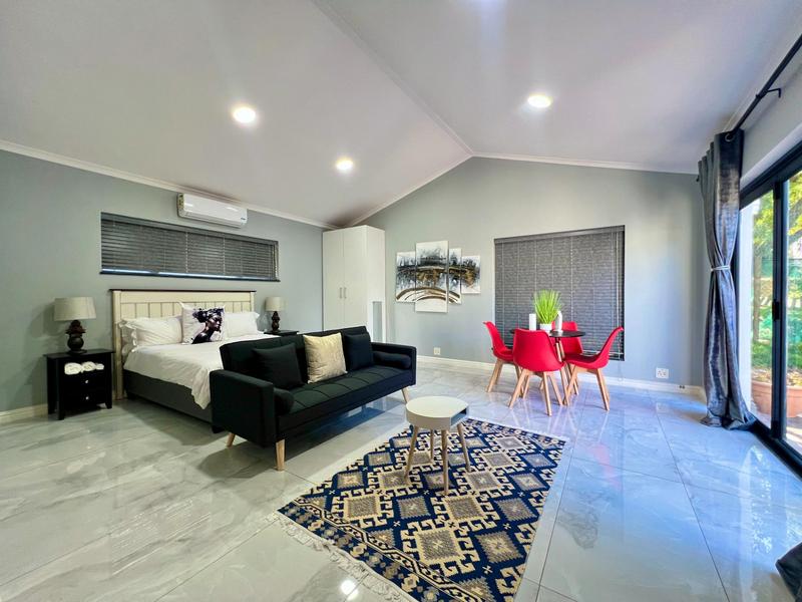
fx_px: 301
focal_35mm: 13
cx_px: 401
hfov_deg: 106.2
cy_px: 301
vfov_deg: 89.9
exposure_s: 1/100
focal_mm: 1.57
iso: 160
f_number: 1.8
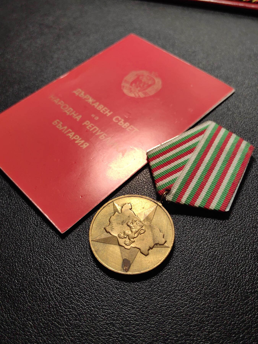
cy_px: 172
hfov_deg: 48.2
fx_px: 288
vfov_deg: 61.7
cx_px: 129
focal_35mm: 29
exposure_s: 1/139
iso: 50
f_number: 2
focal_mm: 5.75
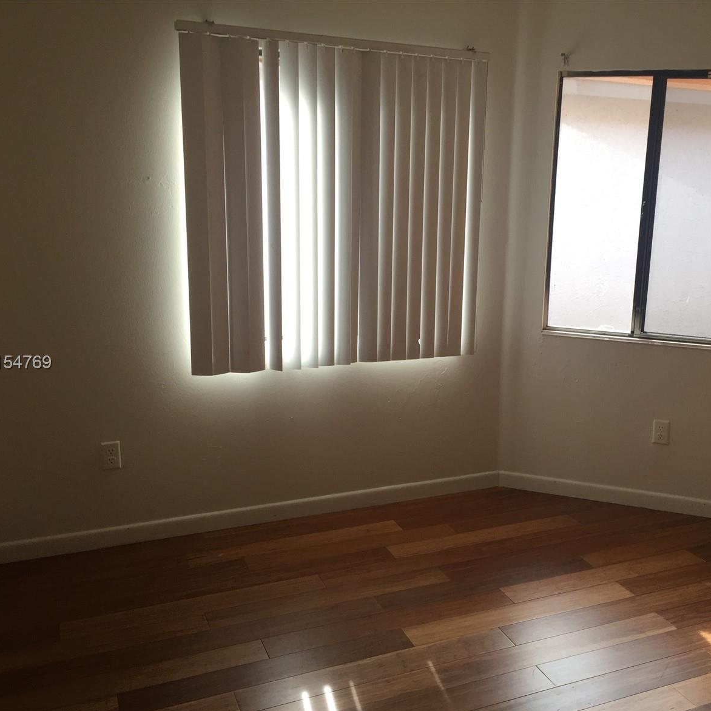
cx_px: 445
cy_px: 363
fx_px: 813
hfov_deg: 46.8
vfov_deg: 47.2
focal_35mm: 35
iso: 50
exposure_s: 1/120
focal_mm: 4.15
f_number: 2.2
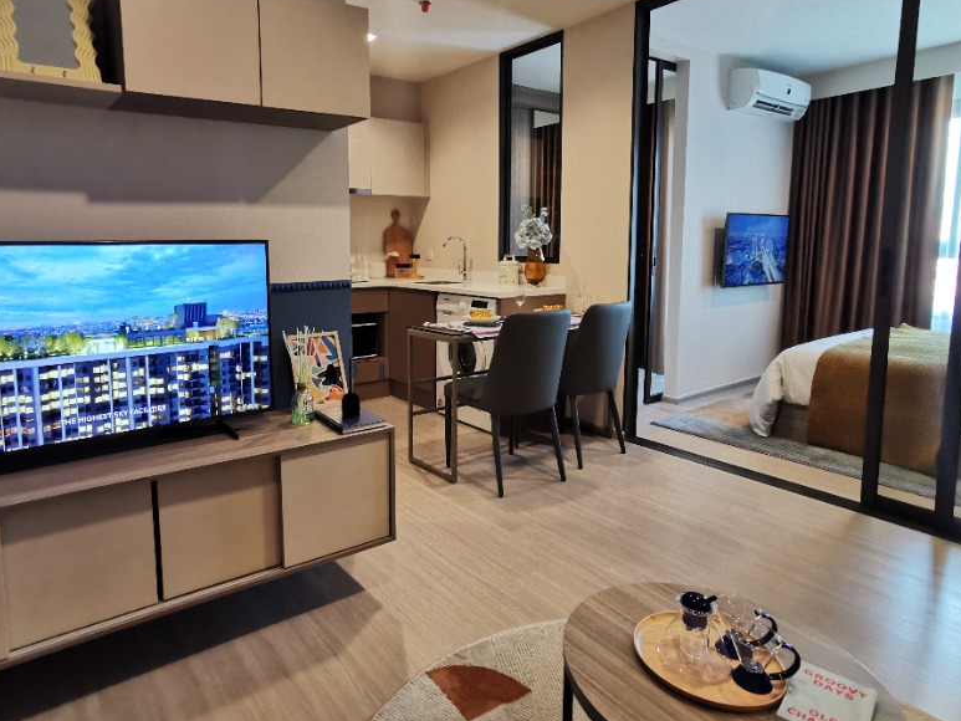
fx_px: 611
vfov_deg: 60.9
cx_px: 397
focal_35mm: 22
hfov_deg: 75.7
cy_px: 315
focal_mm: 2.26
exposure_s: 1/50
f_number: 2.2
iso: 400
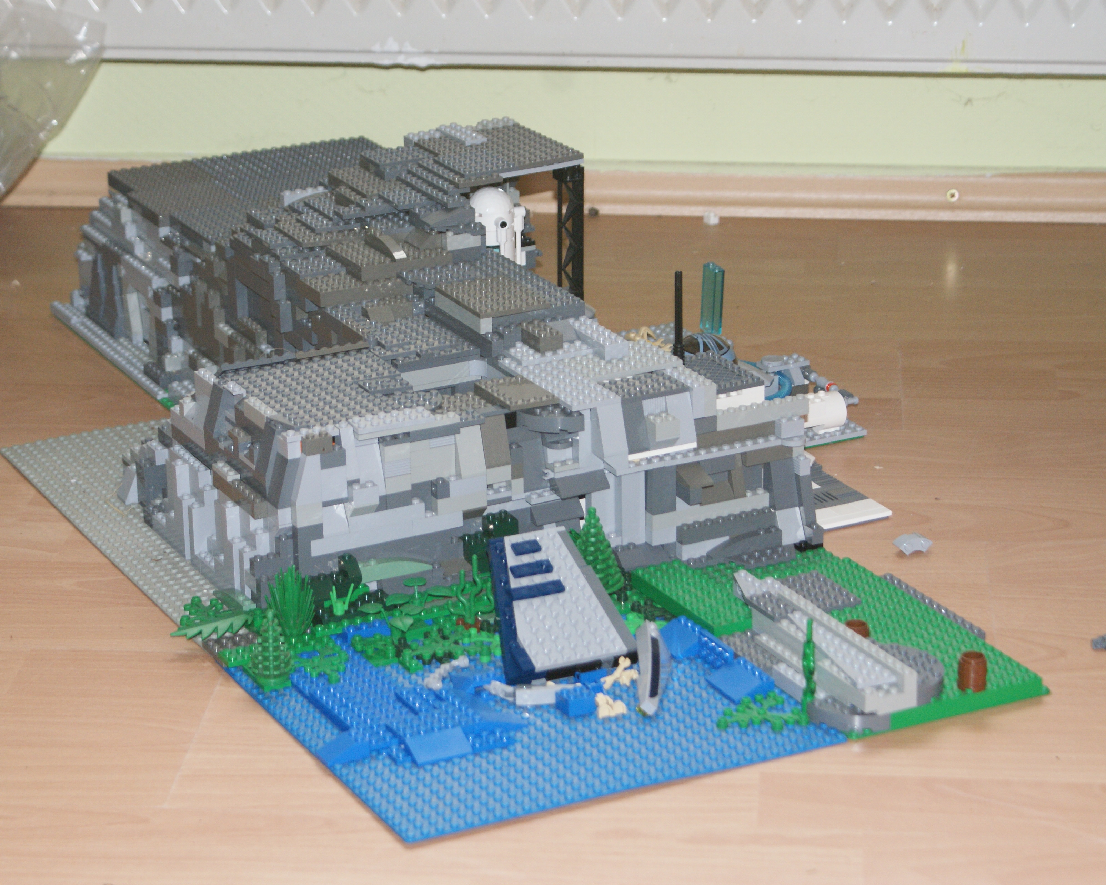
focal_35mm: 94
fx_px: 3063
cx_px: 483
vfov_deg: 16.4
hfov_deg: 20.5
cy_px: 442
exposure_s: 1/80
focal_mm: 55
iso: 400
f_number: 5.6
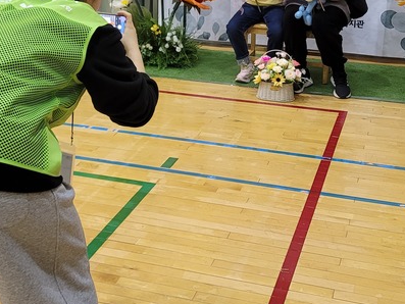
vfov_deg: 22.9
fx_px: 737
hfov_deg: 30.6
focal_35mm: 63
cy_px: 48
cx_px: 153
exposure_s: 1/120
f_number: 1.8
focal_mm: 7
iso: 320
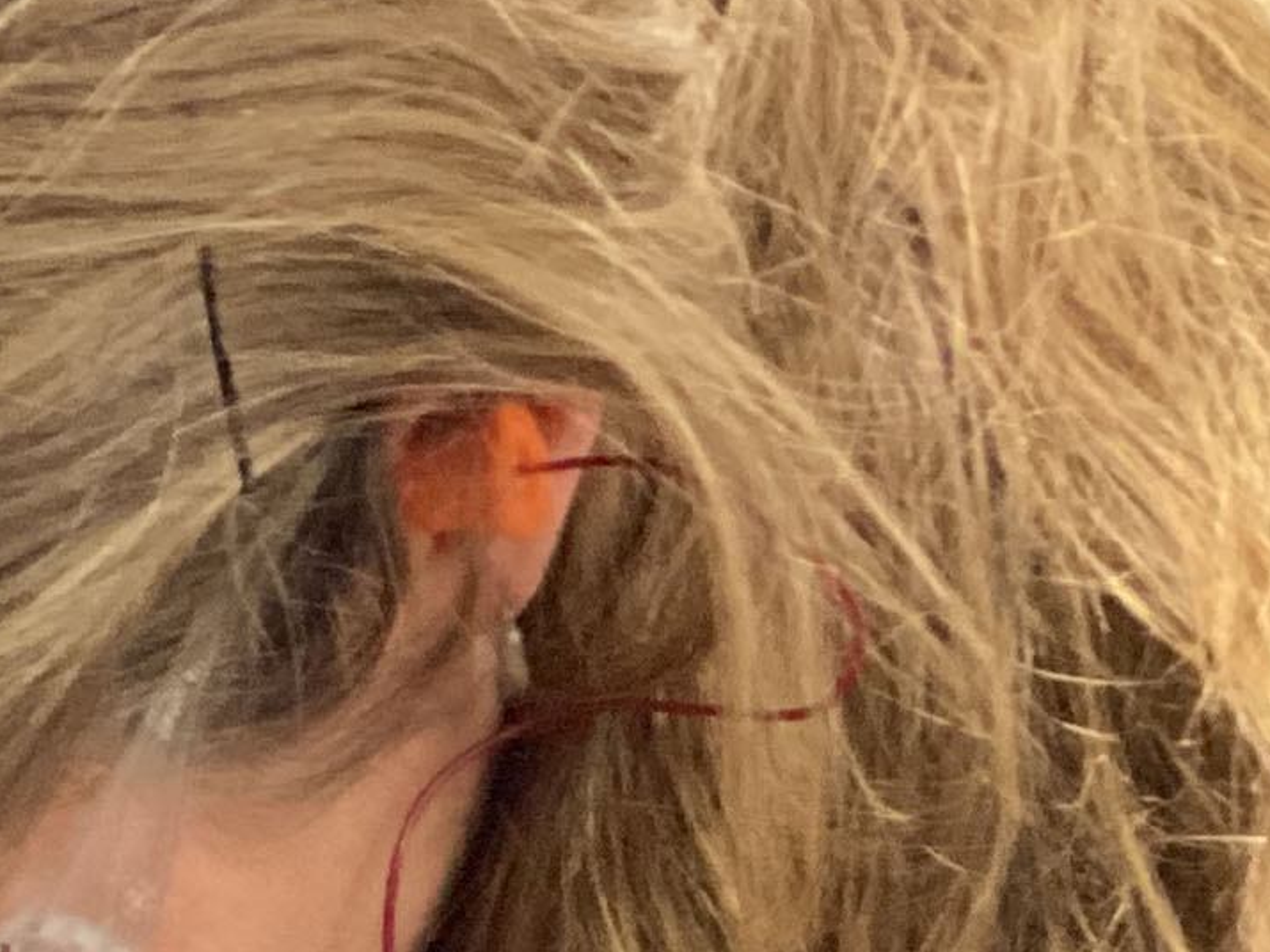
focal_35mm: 291
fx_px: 10674
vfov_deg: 5.0
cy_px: 2083
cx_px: -1268
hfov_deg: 6.6
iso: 320
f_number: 2
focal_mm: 6
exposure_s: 1/40
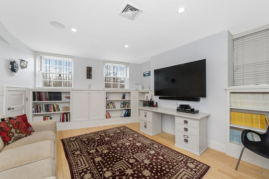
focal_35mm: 14
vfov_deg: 81.1
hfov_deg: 104.3
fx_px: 105
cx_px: 134
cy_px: 90
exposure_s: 1/80
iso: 800
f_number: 5.6
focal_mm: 14
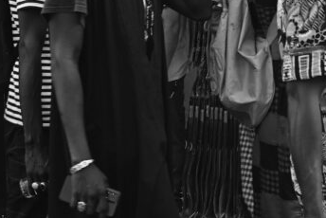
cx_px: 291
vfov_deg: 11.5
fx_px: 1078
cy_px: 37
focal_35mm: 119
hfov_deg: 17.0
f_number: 6.3
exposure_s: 1/125
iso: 640
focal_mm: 40
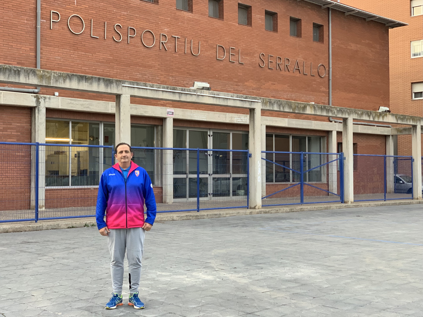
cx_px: 212
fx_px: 635
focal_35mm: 52
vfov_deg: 28.0
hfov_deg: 36.8
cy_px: 158
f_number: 2.4
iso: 125
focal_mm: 6
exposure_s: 1/88
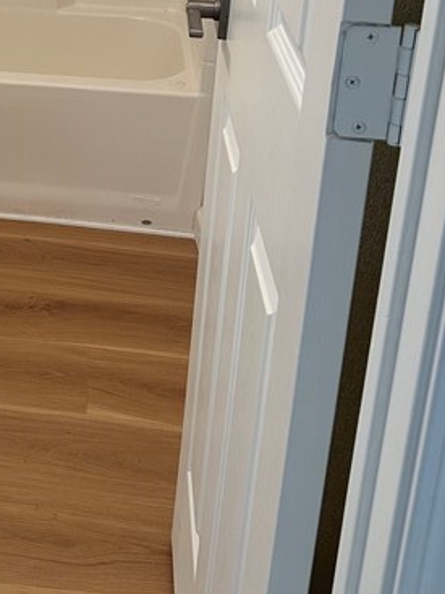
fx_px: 1149
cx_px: -45
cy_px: 36
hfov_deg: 20.8
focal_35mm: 67
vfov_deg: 27.7
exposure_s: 1/120
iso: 125
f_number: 1.78
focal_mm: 6.86
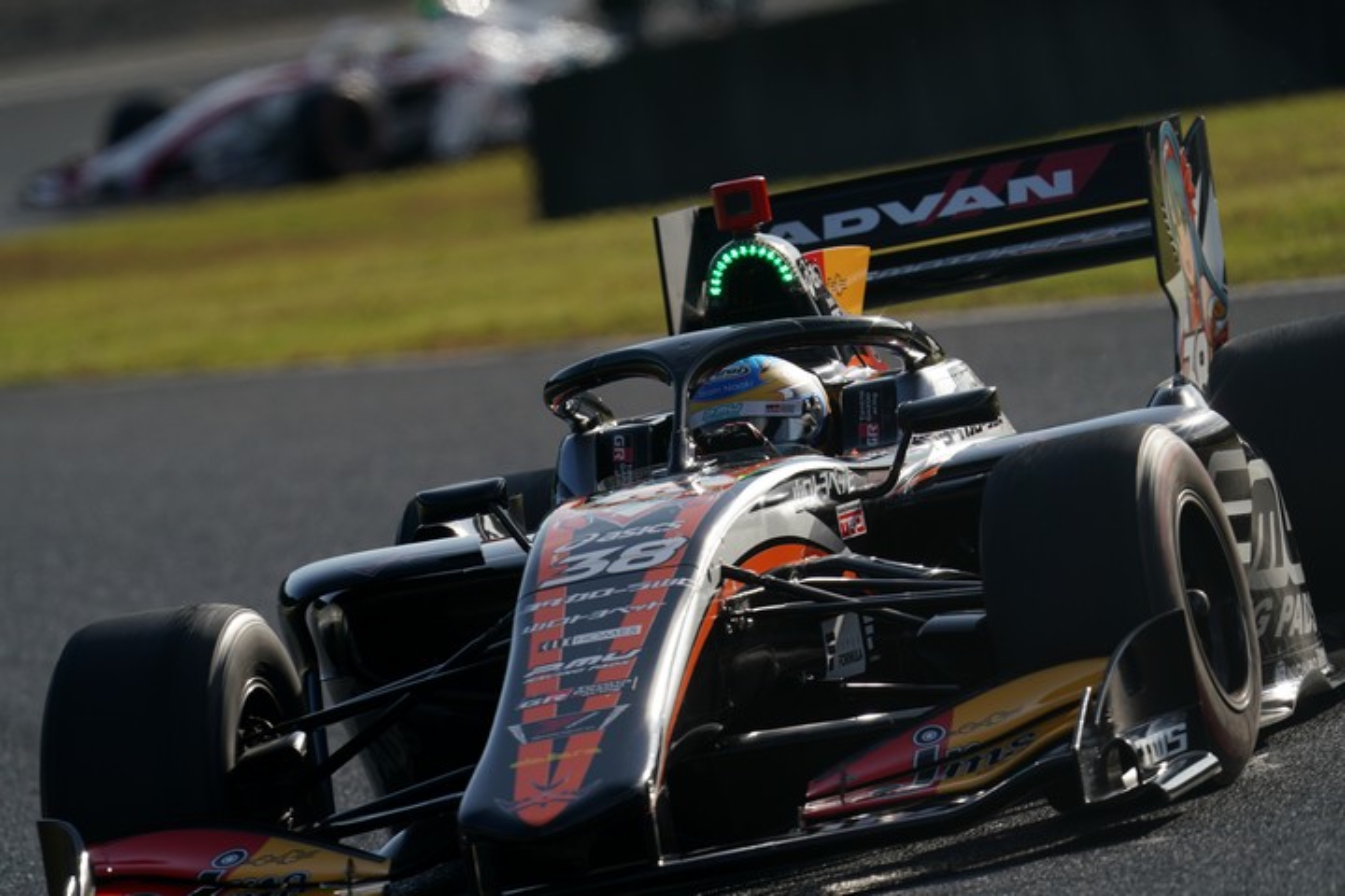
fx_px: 22415
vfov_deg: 2.3
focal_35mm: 600
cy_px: 448
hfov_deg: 3.4
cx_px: 672
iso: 200
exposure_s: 1/800
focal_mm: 600
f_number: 8
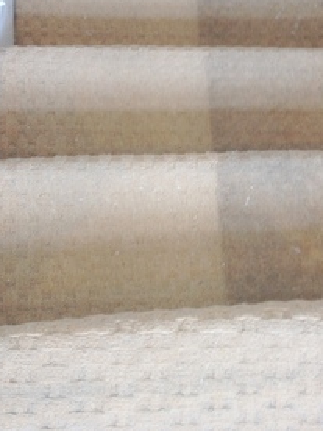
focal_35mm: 58
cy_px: 212
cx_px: 224
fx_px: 722
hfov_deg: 25.1
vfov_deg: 33.2
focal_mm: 4.28
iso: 64
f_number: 2.4
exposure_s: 1/28
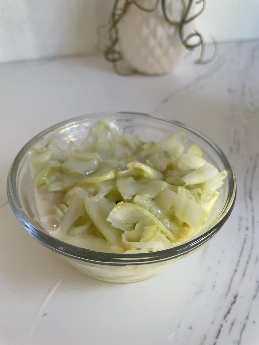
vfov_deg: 67.3
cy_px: 172
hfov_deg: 53.1
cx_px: 130
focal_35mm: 26
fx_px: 259
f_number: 1.6
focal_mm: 4.2
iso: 125
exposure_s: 1/81
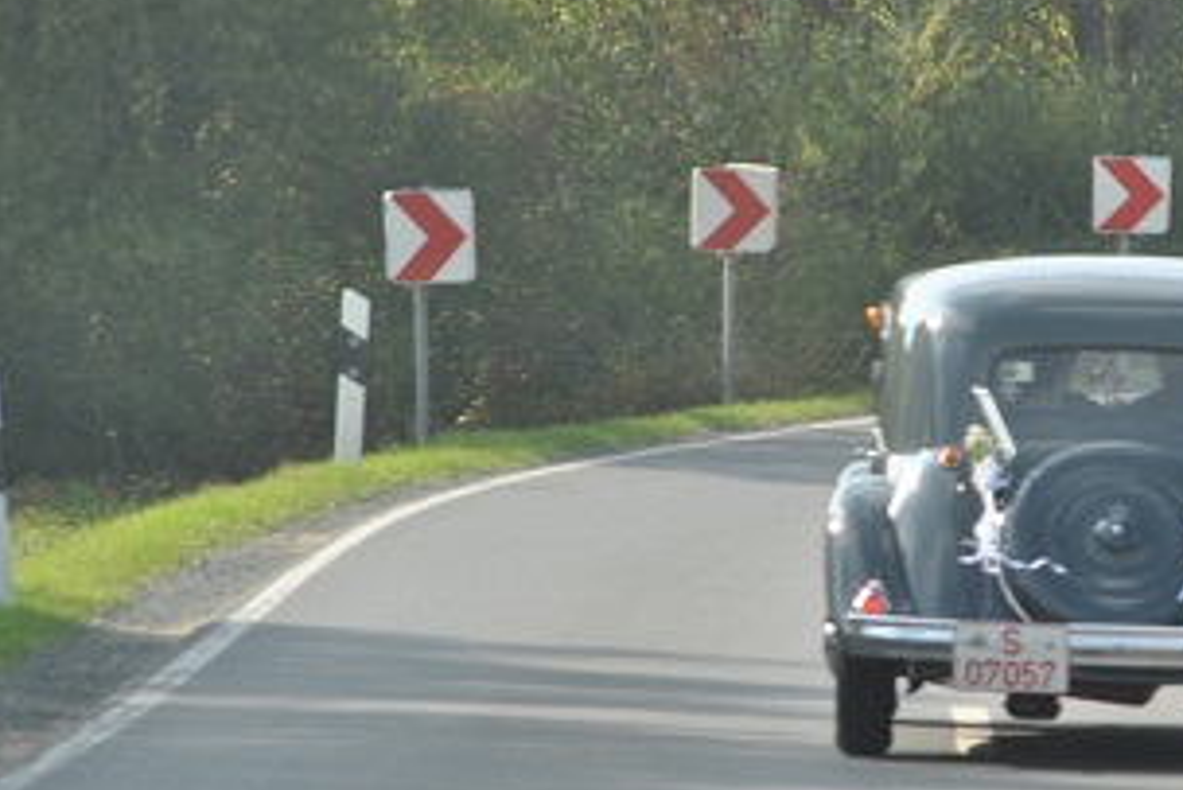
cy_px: 477
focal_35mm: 416
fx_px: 13675
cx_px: 874
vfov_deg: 3.3
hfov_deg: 5.0
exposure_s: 1/500
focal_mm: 145
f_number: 5.6
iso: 220
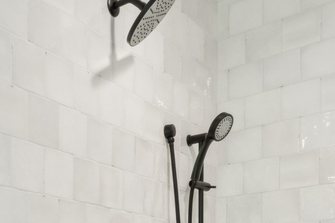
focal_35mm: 57
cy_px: 288
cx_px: -24
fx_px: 530
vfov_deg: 21.5
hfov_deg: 31.5
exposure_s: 1/10
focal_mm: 15
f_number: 9.5
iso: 200
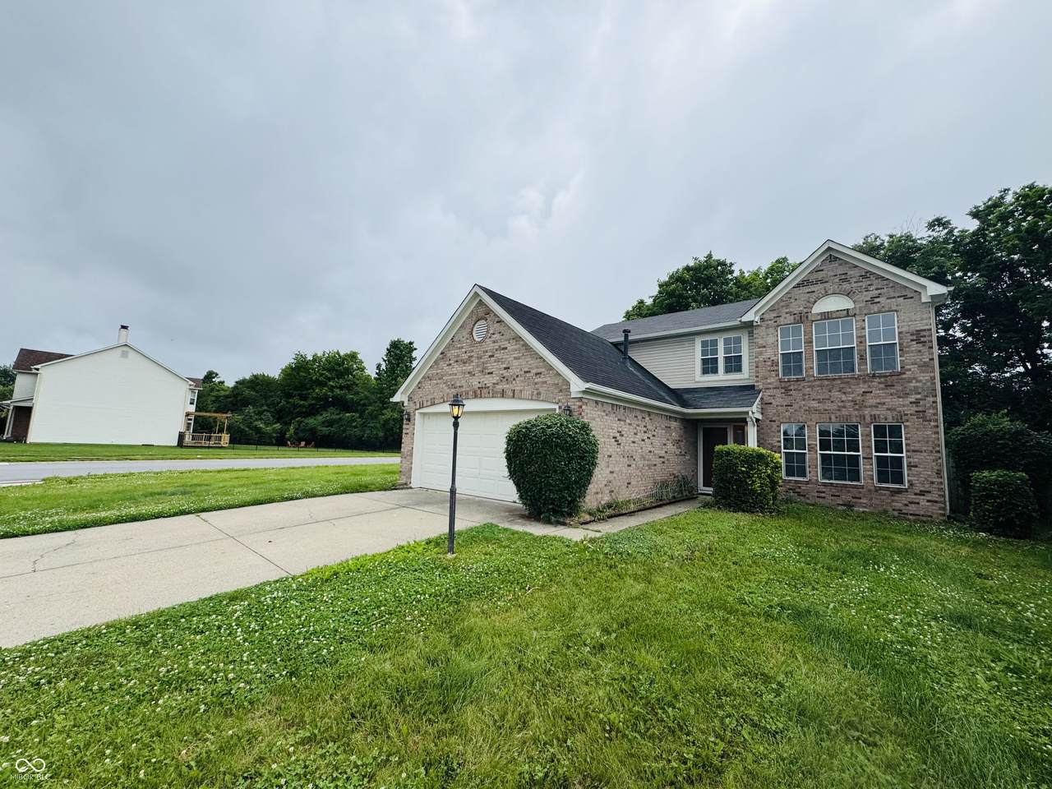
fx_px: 425
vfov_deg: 85.7
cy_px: 394
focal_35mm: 14
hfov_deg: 102.1
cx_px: 526
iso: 50
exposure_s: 1/1217
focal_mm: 2.22
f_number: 2.2
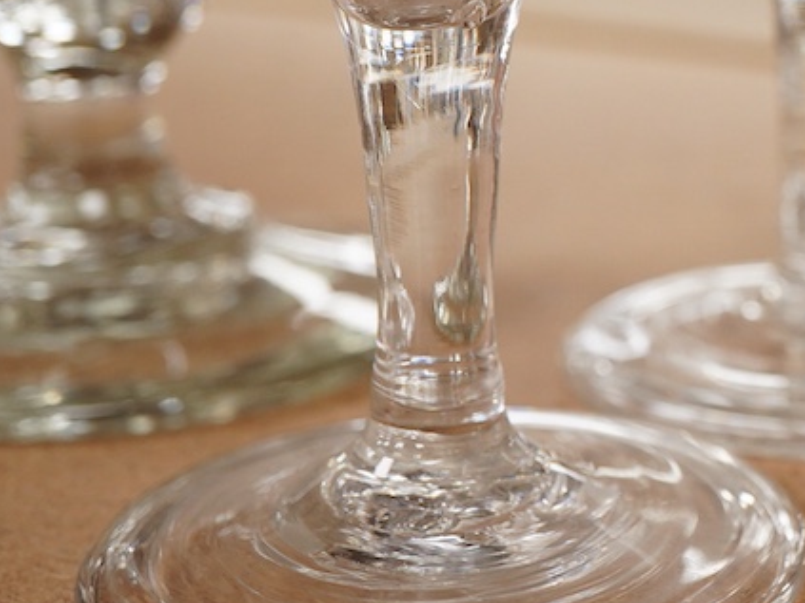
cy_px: 107
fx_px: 2139
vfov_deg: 15.9
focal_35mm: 92
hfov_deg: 20.7
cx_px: 788
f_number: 8
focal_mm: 30
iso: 1250
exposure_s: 1/125
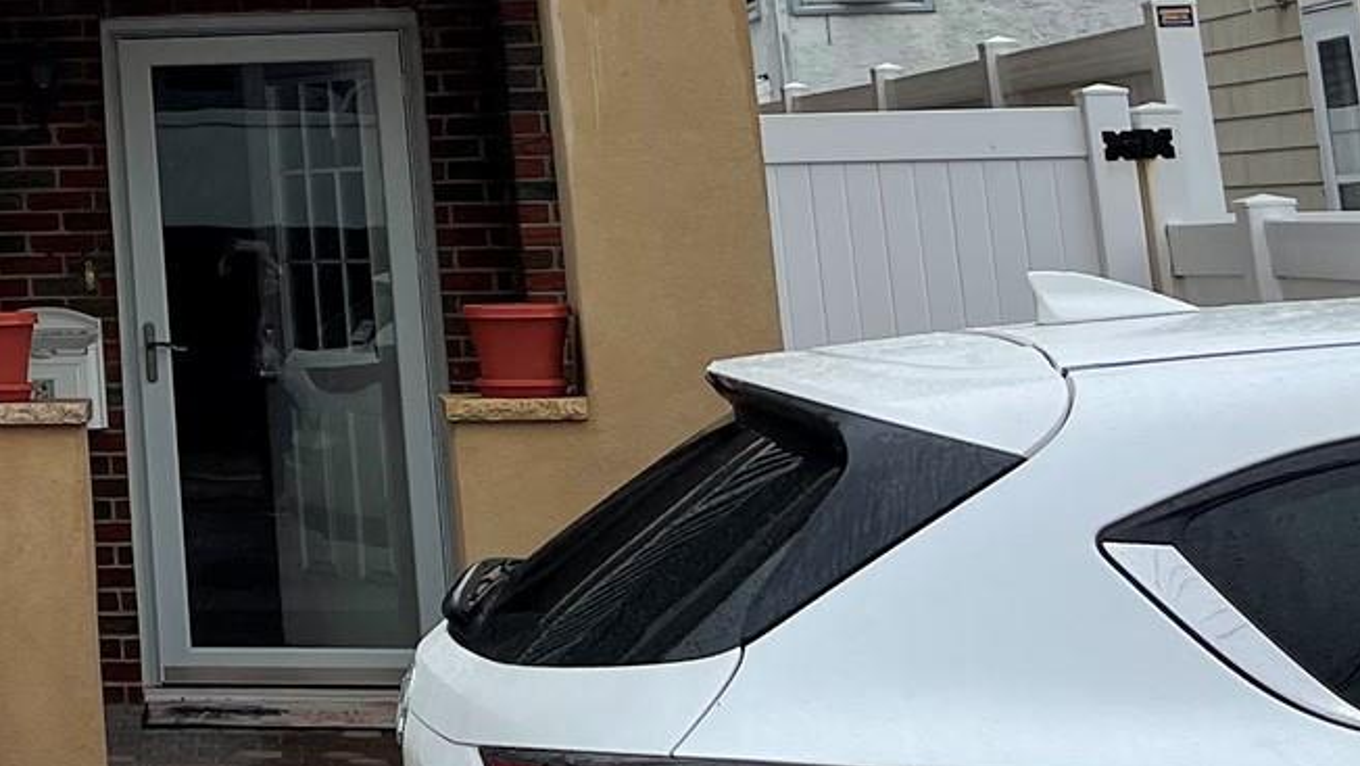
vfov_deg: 12.6
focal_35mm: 89
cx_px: -469
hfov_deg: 21.4
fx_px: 3210
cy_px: -522
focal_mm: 5.1
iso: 32
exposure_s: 1/2012
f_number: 1.6
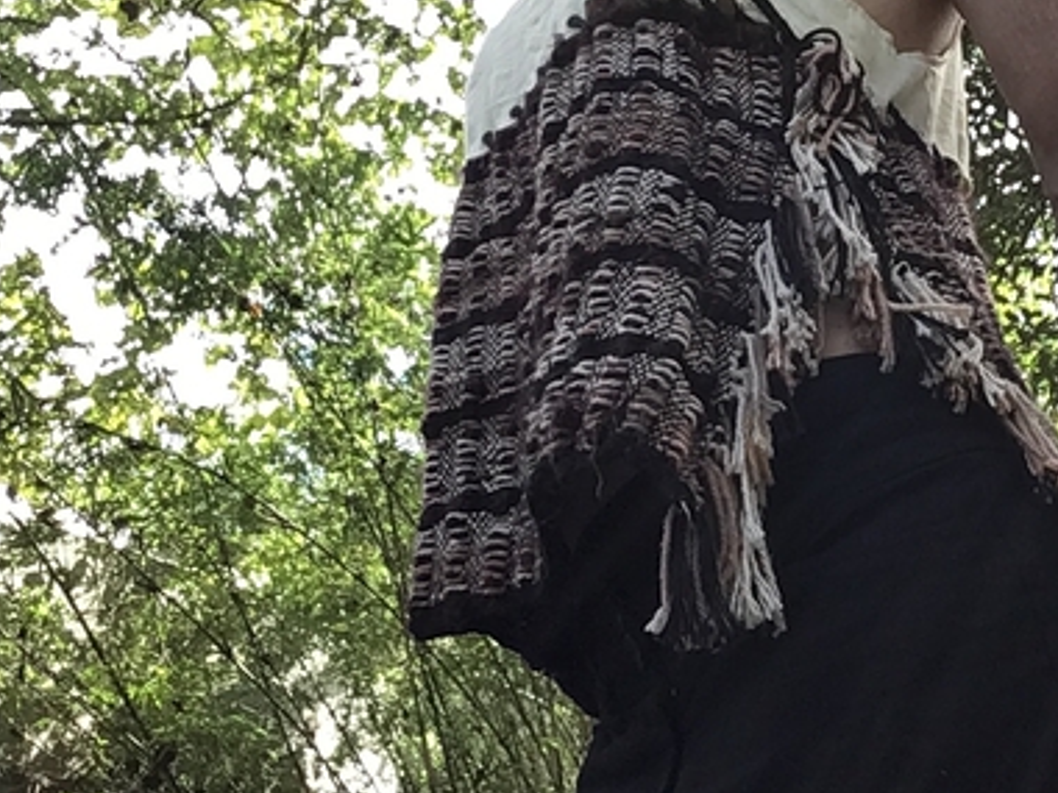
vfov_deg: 29.2
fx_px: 1498
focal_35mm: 49
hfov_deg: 38.1
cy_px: 195
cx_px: 768
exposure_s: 1/156
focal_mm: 2.15
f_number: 2.4
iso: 50
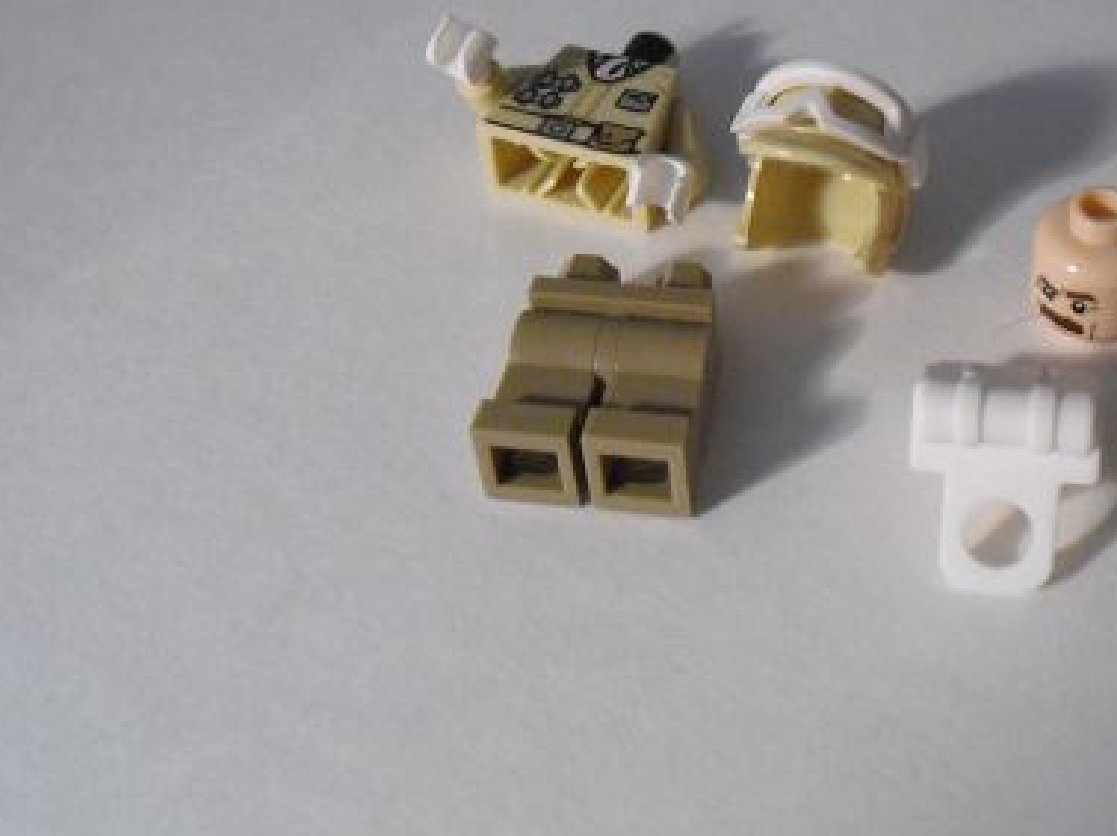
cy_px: 254
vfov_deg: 23.8
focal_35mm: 61
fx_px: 1967
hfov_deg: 31.4
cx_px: 759
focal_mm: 6.3
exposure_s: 1/80
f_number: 3.1
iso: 400
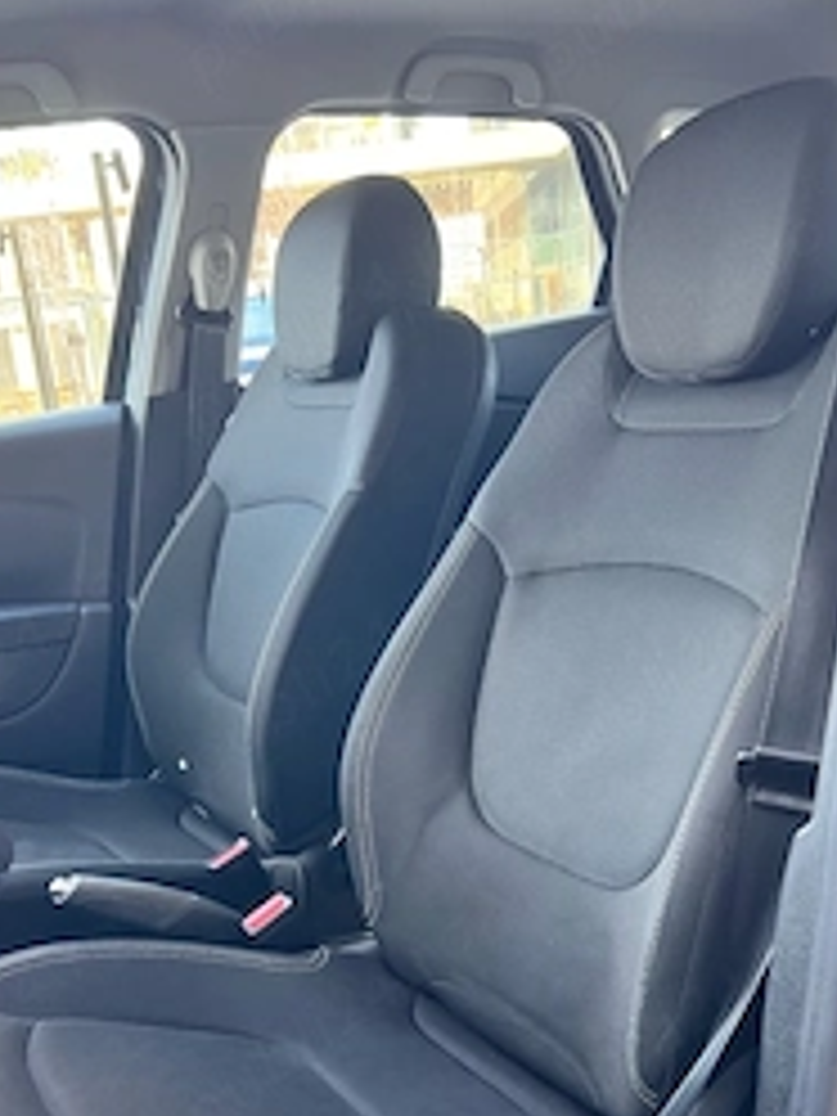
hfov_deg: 34.3
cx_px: 418
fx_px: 1354
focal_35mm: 42
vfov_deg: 44.2
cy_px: 729
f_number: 1.5
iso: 125
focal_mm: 5.7
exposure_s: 1/73
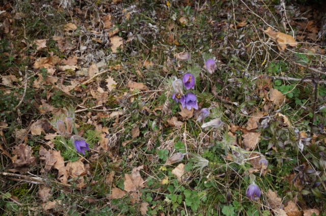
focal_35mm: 39
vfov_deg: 34.1
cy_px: 108
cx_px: 163
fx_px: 353
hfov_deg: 49.6
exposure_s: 1/200
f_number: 5.6
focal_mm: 26
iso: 200
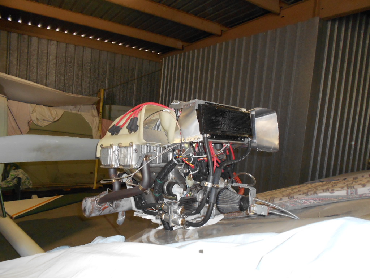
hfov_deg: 67.3
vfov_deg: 53.1
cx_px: 185
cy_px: 139
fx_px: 278
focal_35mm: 26
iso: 200
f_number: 3.2
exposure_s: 1/25
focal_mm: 4.6
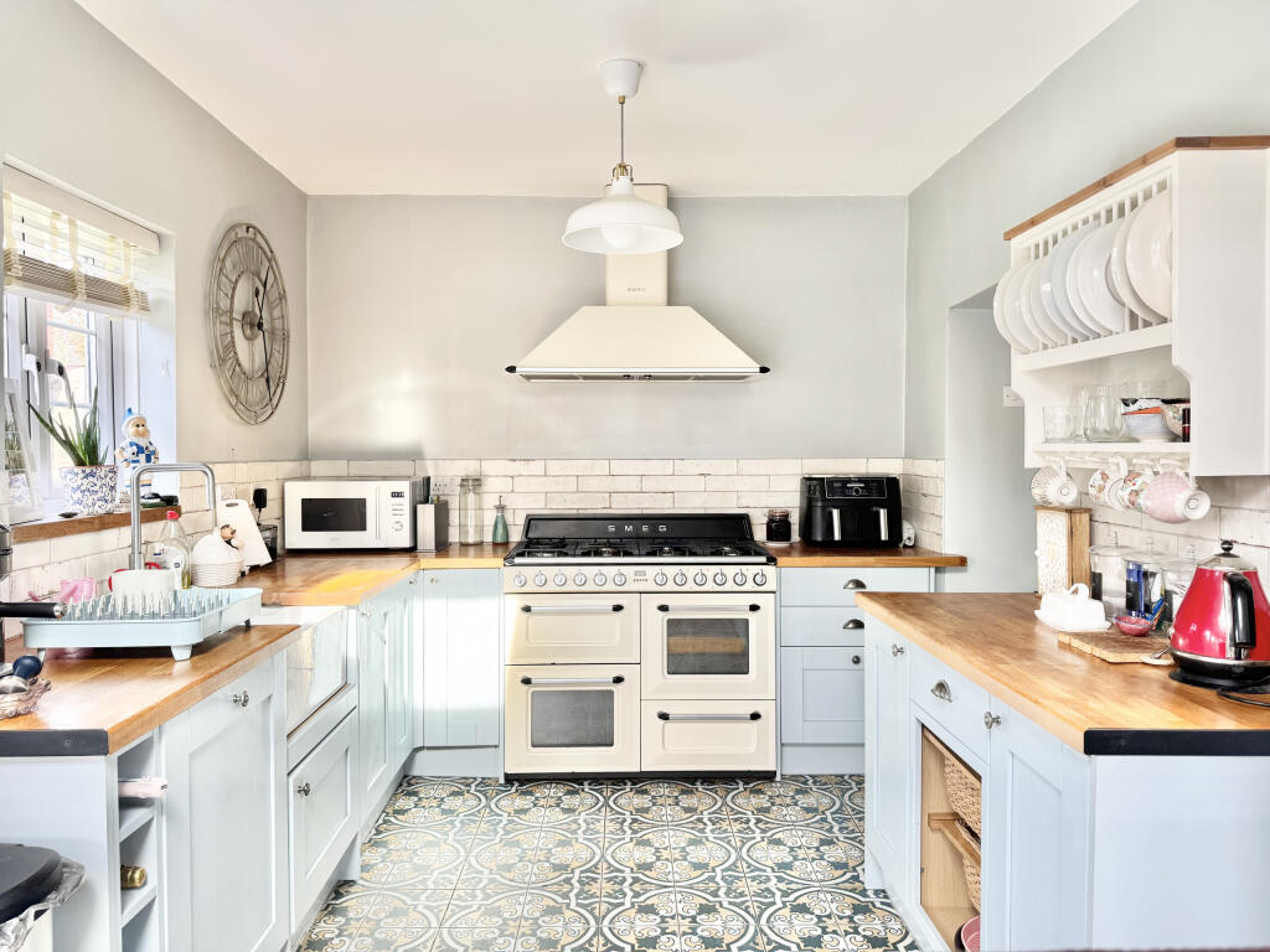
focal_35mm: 24
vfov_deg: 56.8
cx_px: 635
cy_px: 476
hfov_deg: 71.6
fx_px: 881
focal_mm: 6.76
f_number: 1.78
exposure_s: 1/121
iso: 80
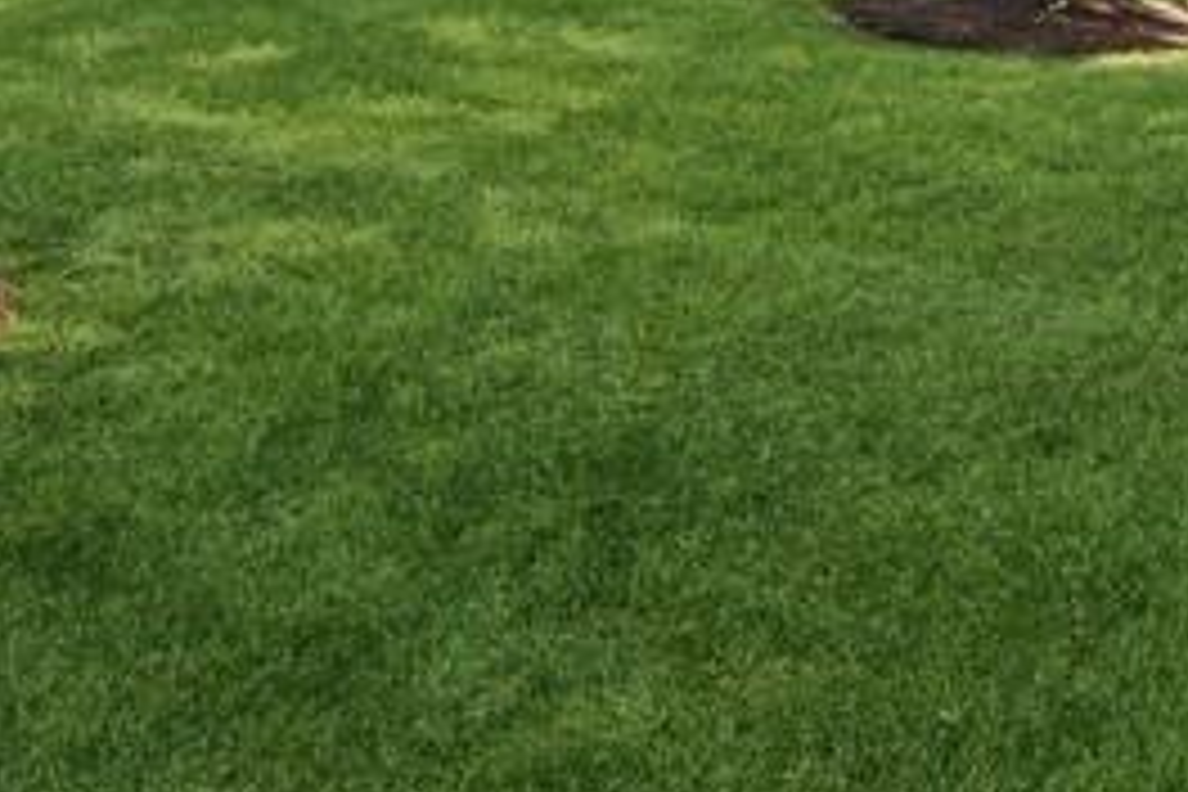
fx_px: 1914
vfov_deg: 21.4
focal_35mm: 58
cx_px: 1510
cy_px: -207
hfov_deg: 28.7
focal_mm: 17
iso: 200
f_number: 8
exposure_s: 1/20
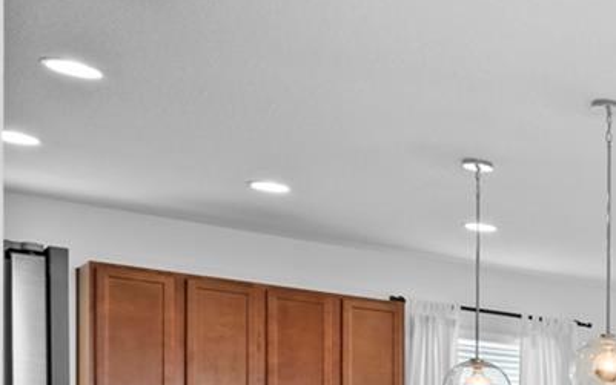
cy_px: 505
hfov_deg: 22.1
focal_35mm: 61
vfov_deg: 19.6
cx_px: 1080
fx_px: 1024
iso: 640
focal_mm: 10
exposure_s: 1/2
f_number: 10
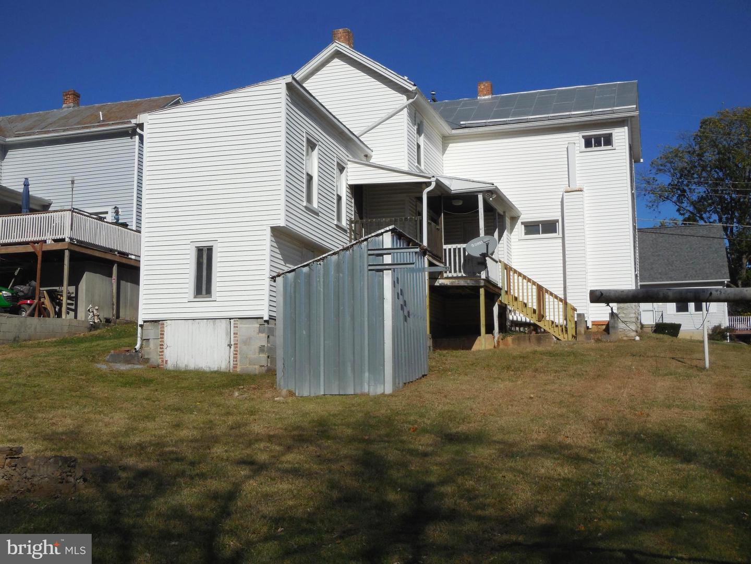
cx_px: 376
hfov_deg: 41.2
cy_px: 282
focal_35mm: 46
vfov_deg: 31.5
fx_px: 998
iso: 125
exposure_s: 1/1000
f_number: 7.5
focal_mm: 8.2
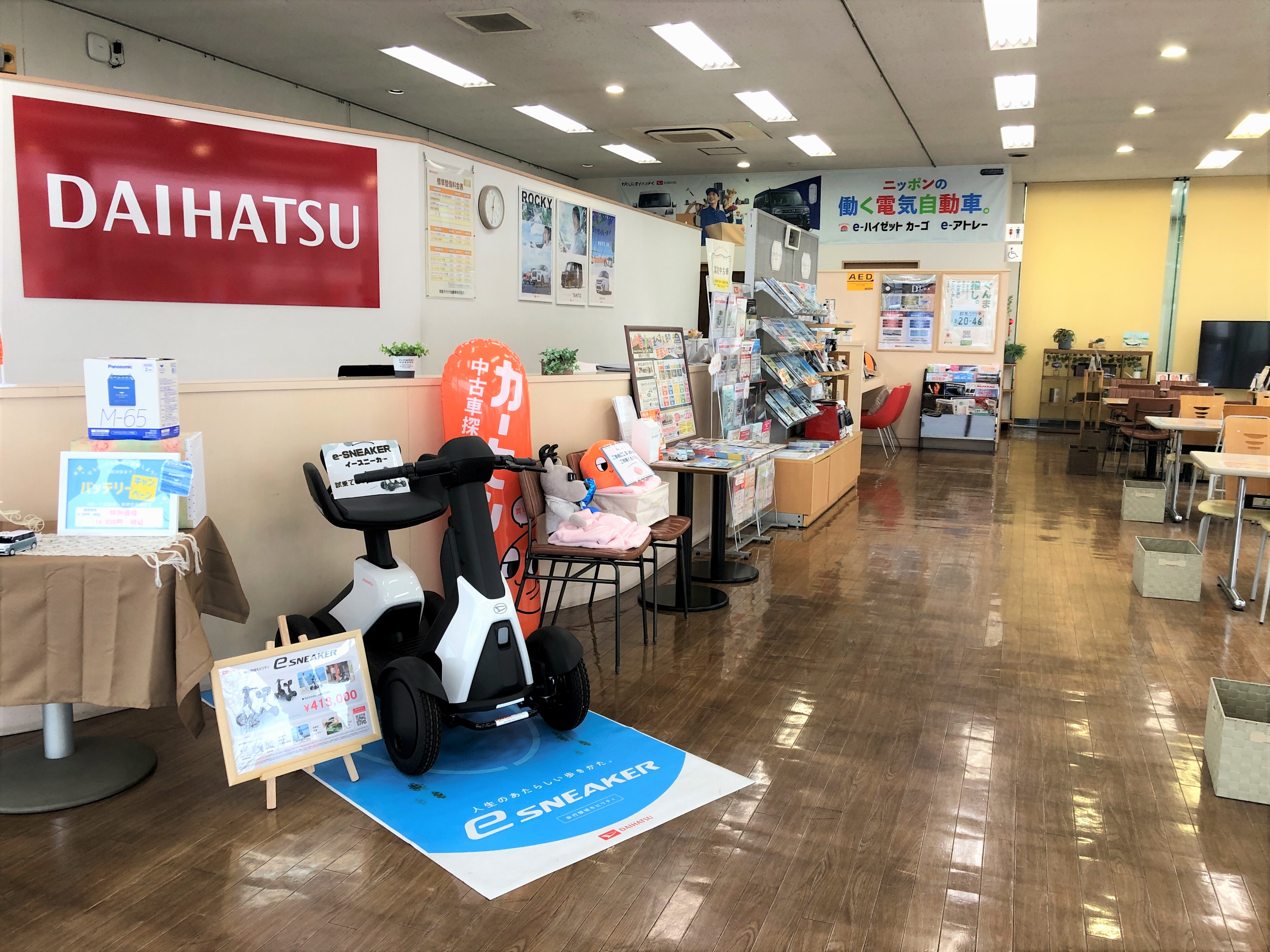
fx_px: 1027
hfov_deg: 63.4
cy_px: 476
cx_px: 635
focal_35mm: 28
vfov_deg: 49.7
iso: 25
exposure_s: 1/33
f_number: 1.8
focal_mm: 3.99
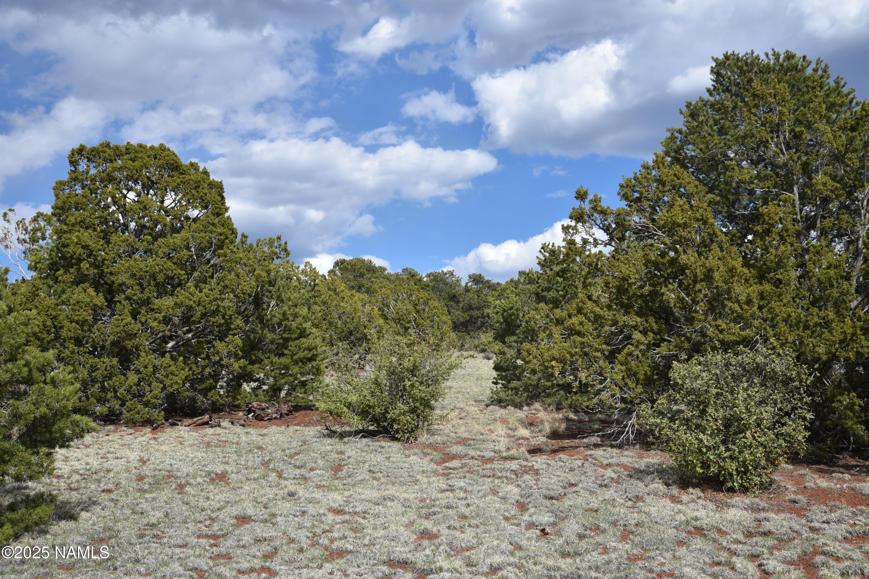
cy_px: 290
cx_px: 434
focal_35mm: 48
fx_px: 1159
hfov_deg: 41.1
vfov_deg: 28.1
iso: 200
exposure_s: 1/400
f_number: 10
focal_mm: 48
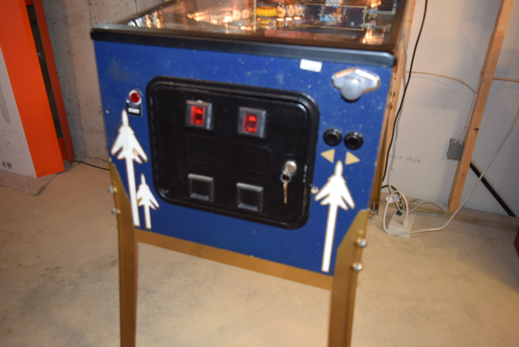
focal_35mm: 27
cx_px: 260
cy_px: 174
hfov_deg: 67.3
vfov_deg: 48.0
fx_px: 390
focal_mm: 18
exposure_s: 1/30
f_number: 3.5
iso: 1000
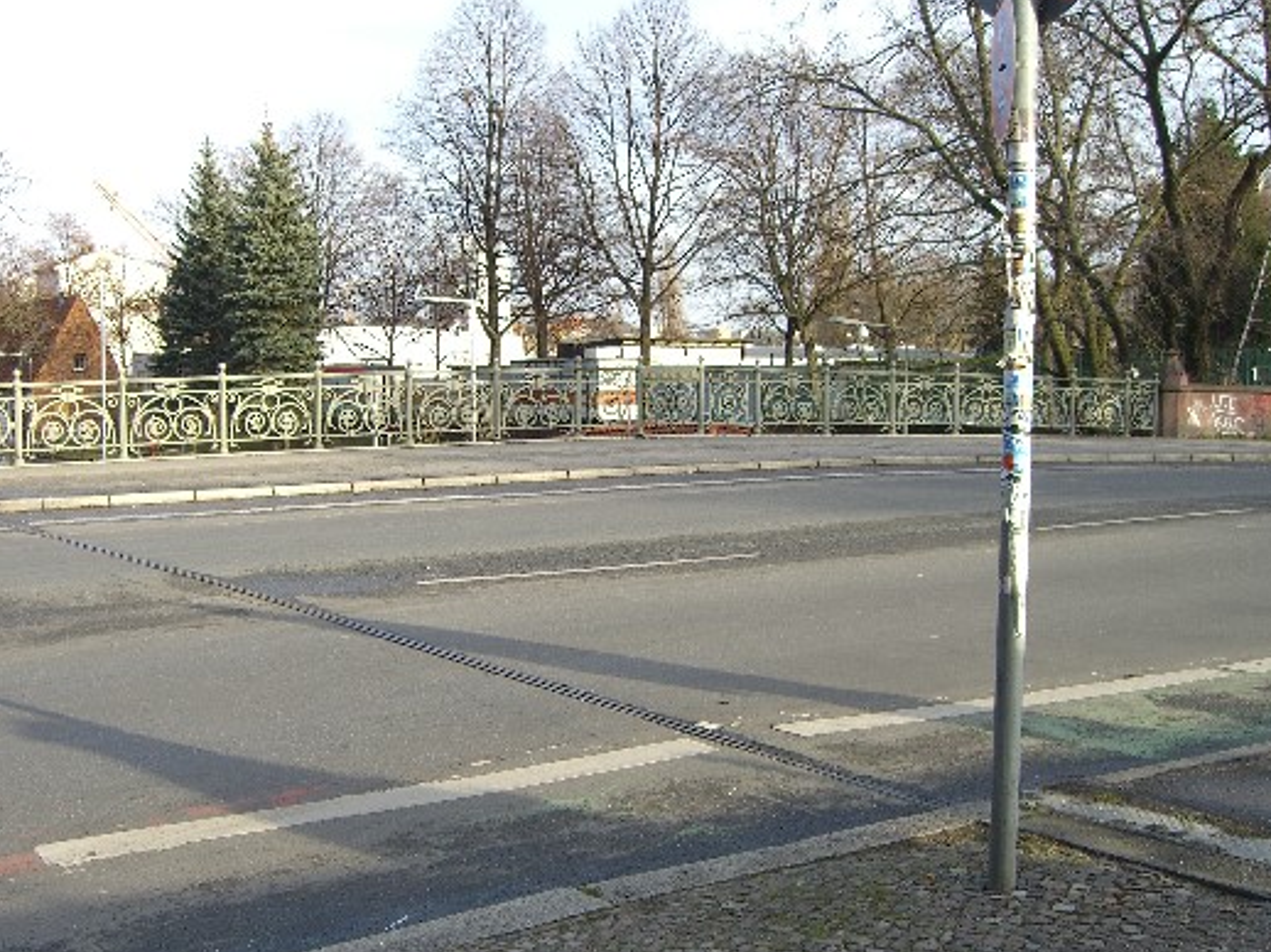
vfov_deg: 32.1
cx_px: 550
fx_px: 1652
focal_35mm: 45
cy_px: 535
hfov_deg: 42.0
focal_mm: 7.9
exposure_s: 1/250
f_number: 2.8
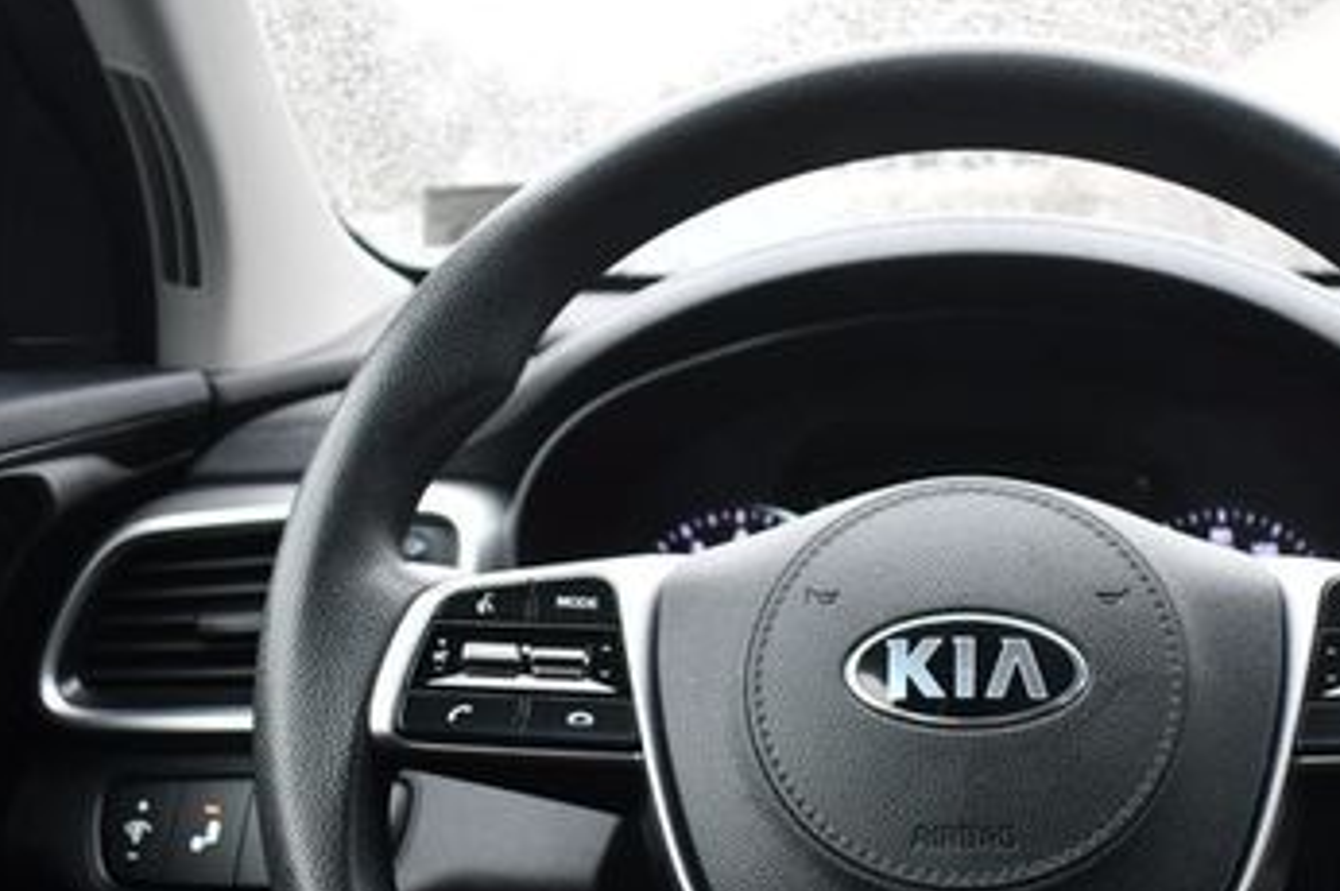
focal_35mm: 50
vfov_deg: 26.5
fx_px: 1859
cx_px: 968
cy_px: 690
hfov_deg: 38.8
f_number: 3.5
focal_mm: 18
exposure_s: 1/125
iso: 1000
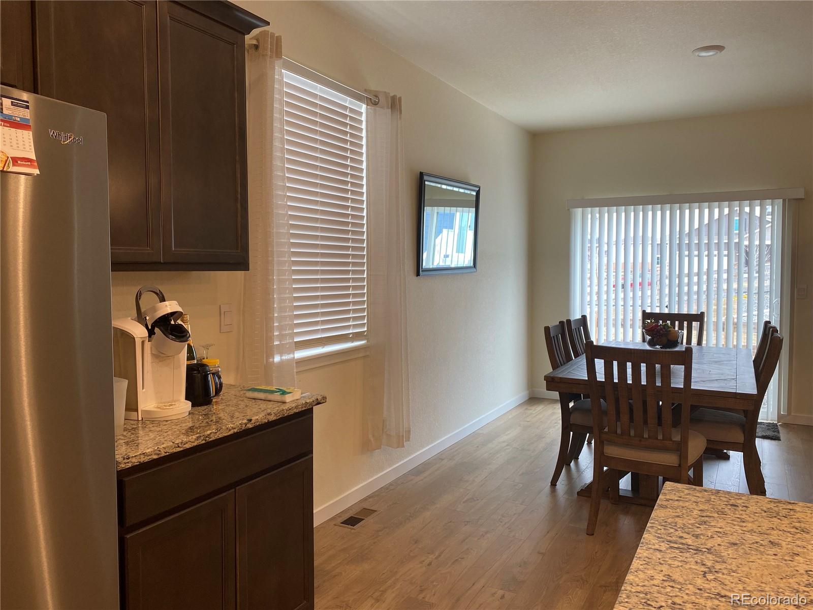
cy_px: 305
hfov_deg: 67.3
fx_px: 611
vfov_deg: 53.1
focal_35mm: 26
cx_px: 406
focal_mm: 4.25
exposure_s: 1/60
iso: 64
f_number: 1.8
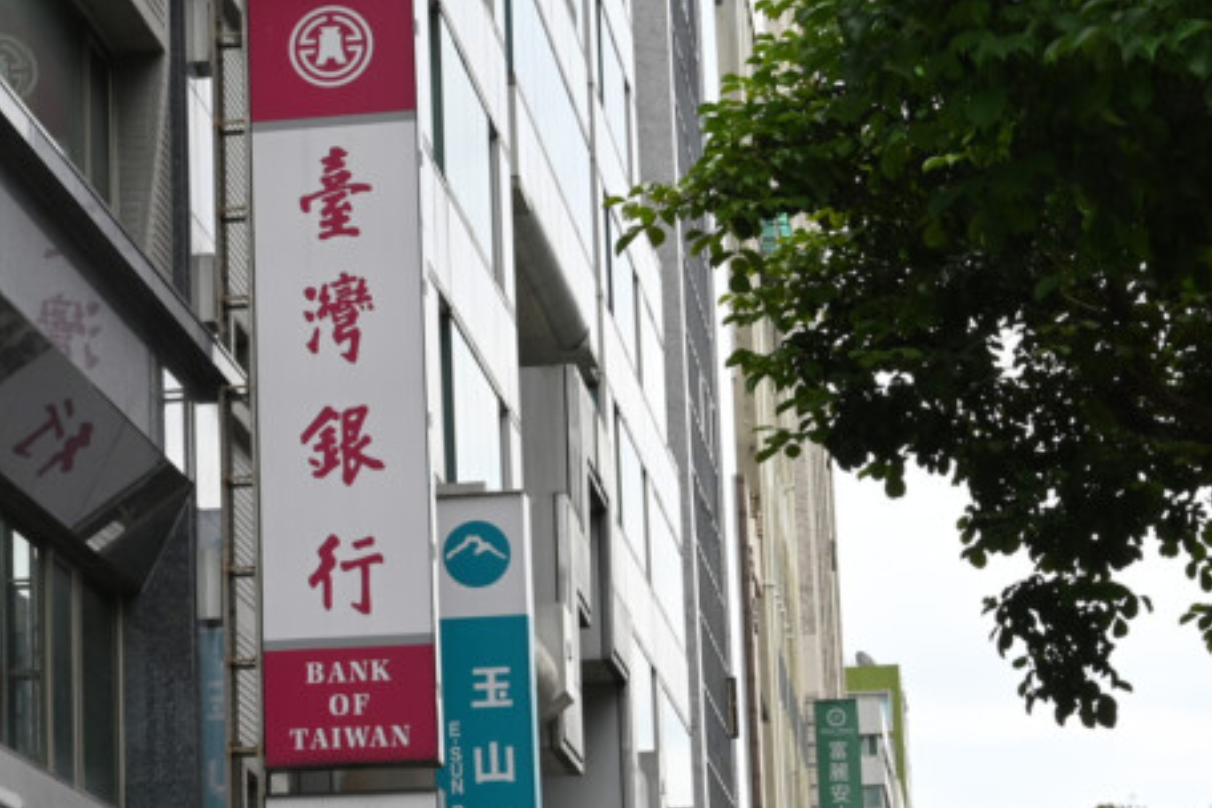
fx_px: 3703
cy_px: 437
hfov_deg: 18.3
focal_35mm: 110
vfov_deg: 12.5
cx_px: 149
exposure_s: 1/125
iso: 400
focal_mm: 49
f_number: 18
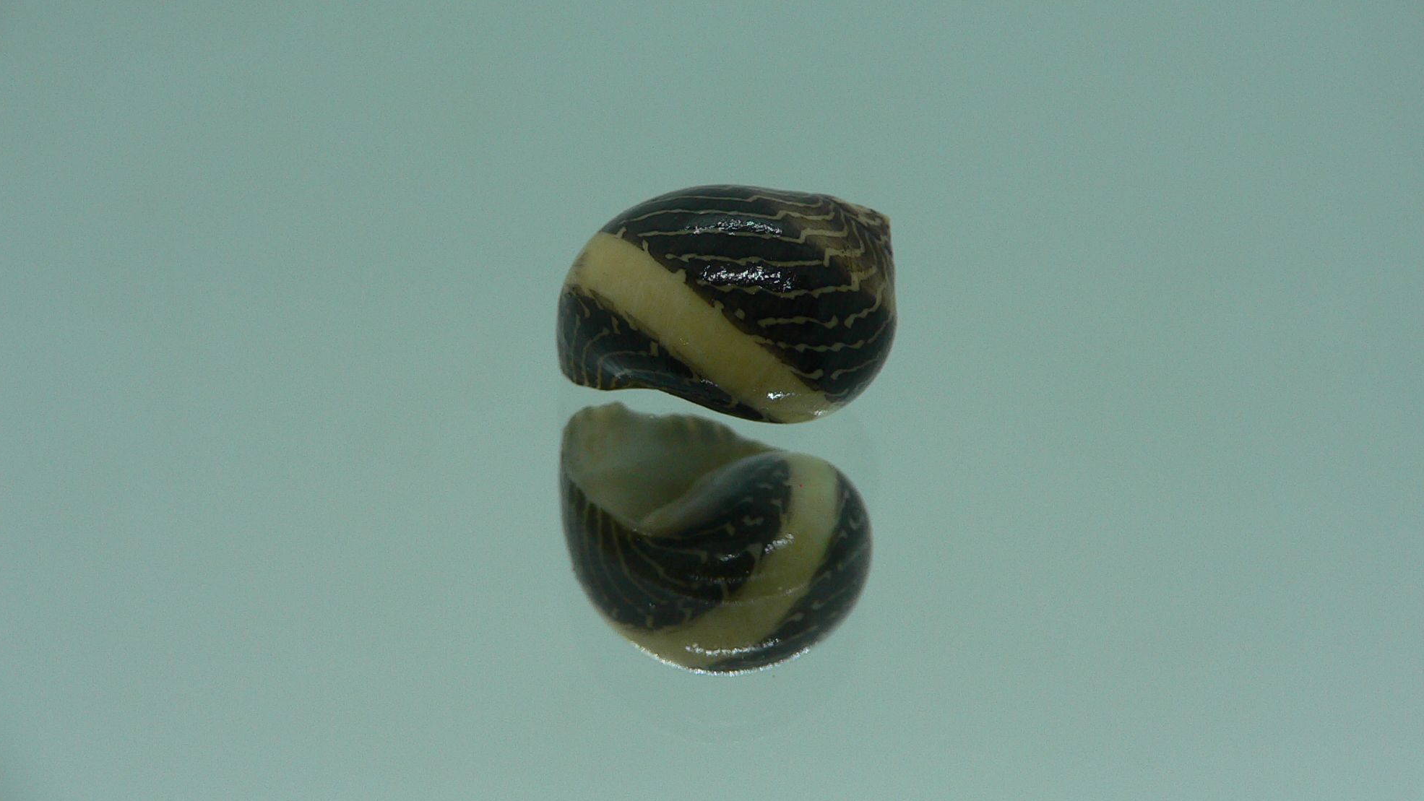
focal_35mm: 39
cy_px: 378
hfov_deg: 51.6
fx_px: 1473
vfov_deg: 30.4
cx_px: 720
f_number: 2.8
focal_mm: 4.6
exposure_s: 1/80
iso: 80
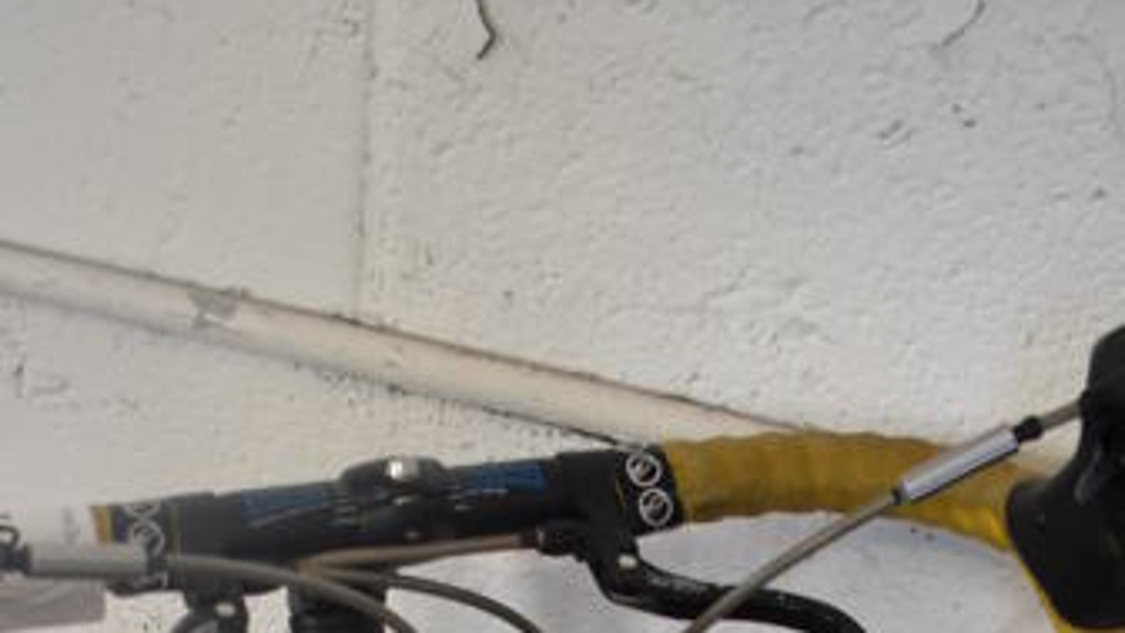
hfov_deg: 27.5
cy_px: 1338
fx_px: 2297
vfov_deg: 13.2
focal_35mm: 77
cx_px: 459
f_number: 3.5
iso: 800
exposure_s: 1/200
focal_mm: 18
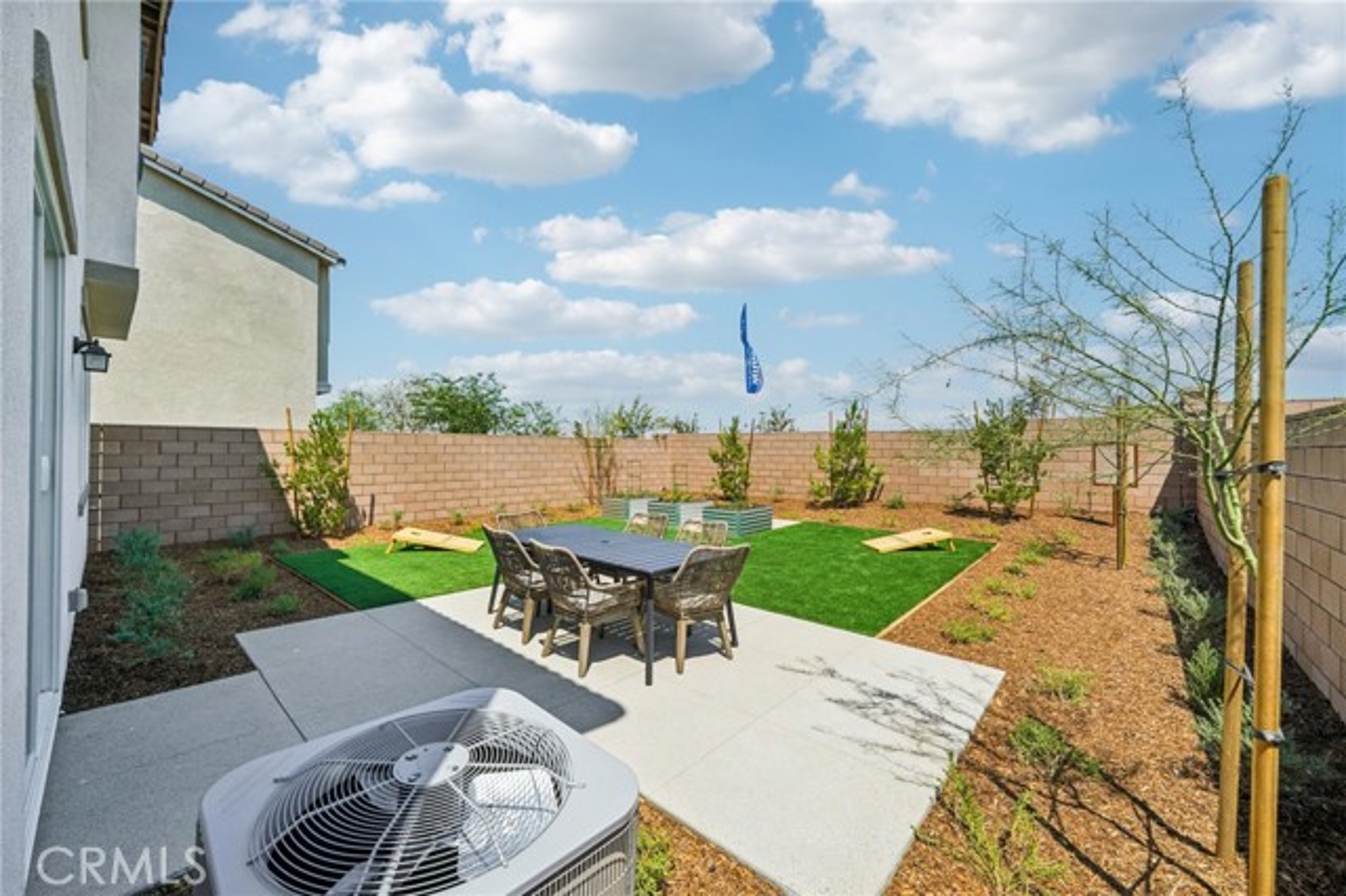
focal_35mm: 13
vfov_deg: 85.4
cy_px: 448
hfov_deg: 108.4
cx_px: 673
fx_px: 486
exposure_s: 1/400
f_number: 8
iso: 100
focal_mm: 13
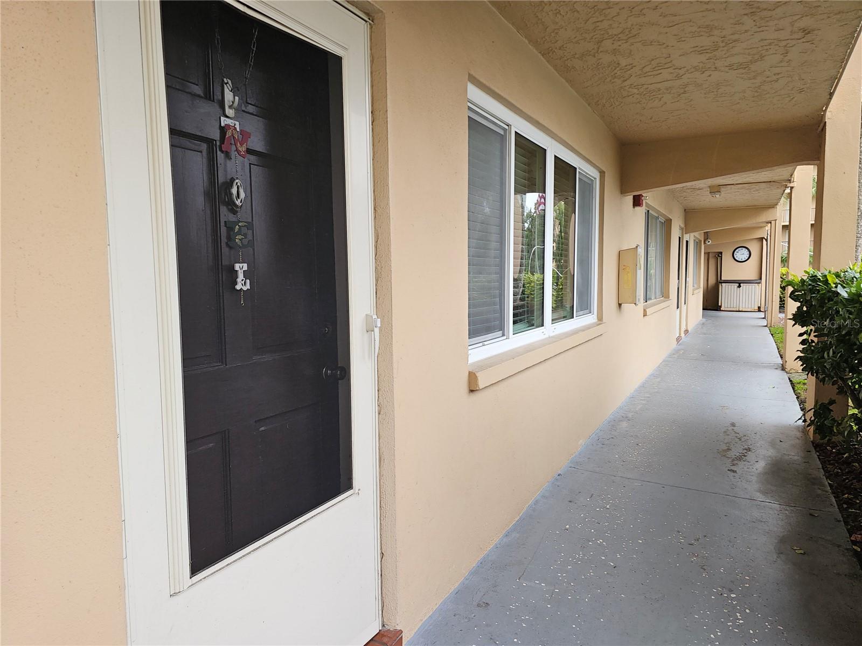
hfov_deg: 73.9
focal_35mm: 23
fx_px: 573
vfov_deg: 58.9
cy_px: 323
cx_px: 431
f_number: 1.7
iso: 50
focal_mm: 6.3
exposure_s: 1/60
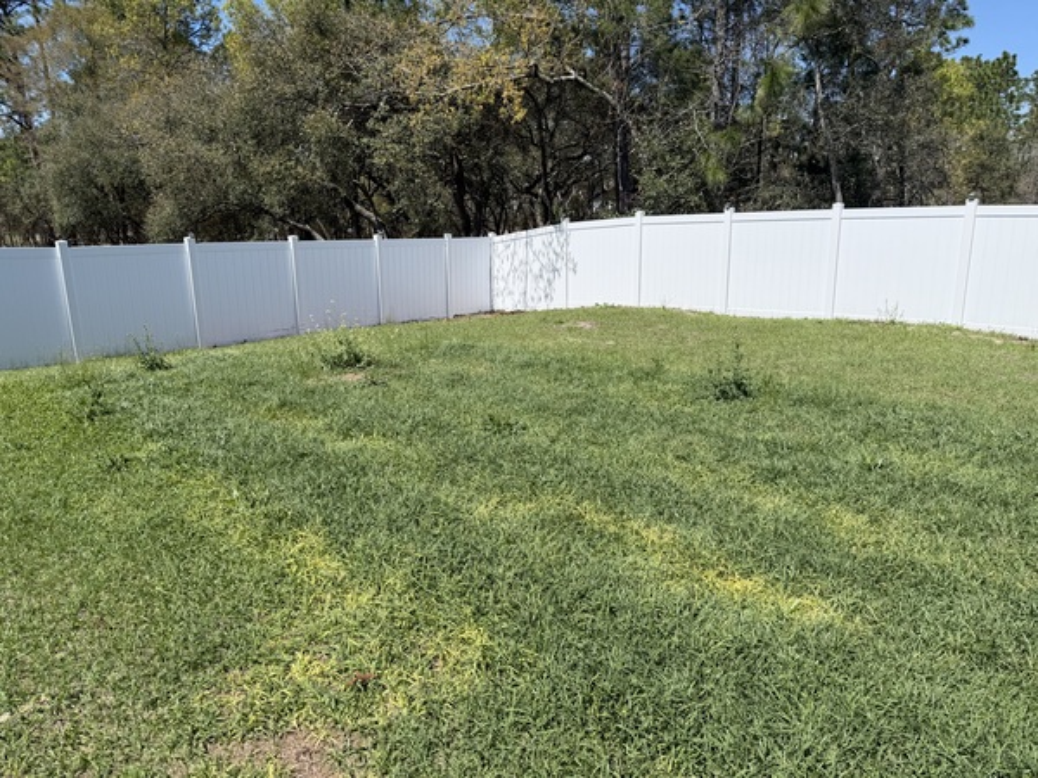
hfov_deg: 71.6
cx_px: 519
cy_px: 389
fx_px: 720
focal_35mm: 24
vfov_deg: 56.8
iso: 80
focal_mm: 6.76
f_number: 1.78
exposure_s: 1/4673
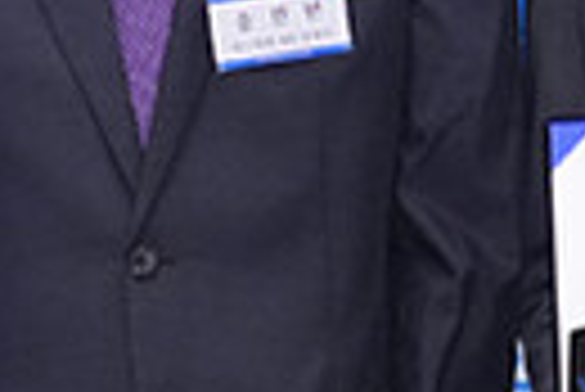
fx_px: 8053
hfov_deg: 4.2
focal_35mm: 495
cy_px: -198
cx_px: 428
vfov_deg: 2.8
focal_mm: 67
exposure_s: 1/100
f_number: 5
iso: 3200
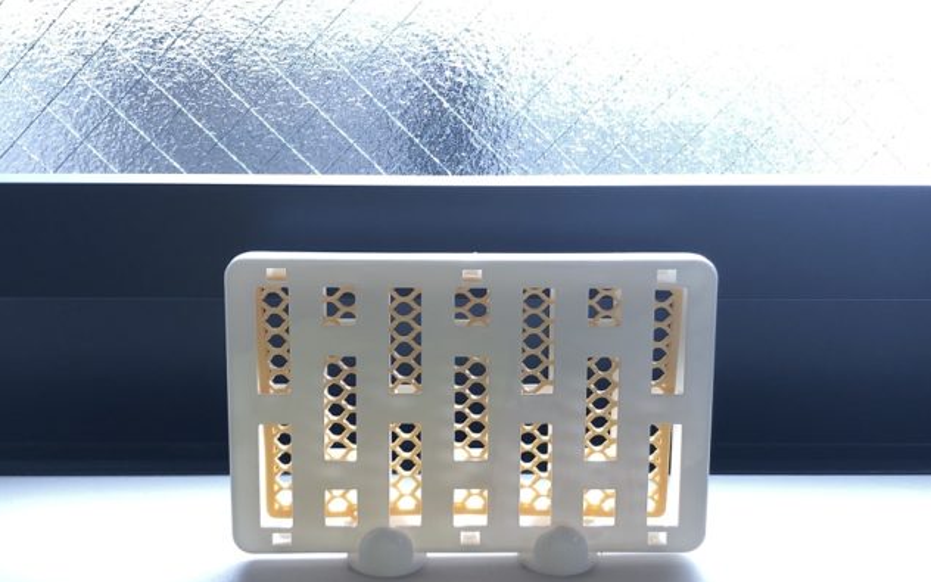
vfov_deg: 29.2
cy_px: 327
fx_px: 1116
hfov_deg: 45.3
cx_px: 470
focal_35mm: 44
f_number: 1.8
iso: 40
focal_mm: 3.99
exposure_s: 1/17
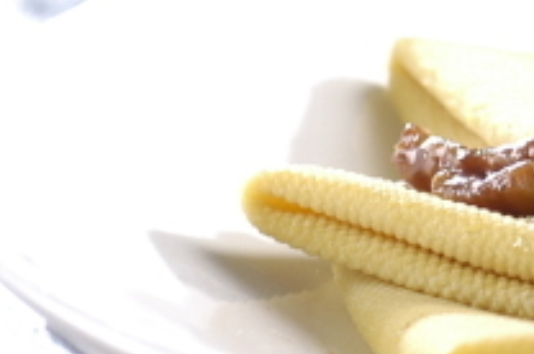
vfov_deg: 3.1
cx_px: 1140
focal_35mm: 443
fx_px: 6561
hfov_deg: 4.6
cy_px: -140
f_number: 5.6
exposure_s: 1/80
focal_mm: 60
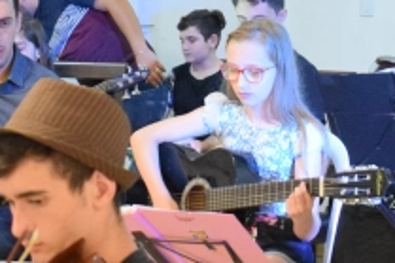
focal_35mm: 154
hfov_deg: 13.3
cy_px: 12
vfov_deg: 8.9
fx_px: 1688
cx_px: 213
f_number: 4.2
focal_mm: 28
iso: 3600
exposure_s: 1/60
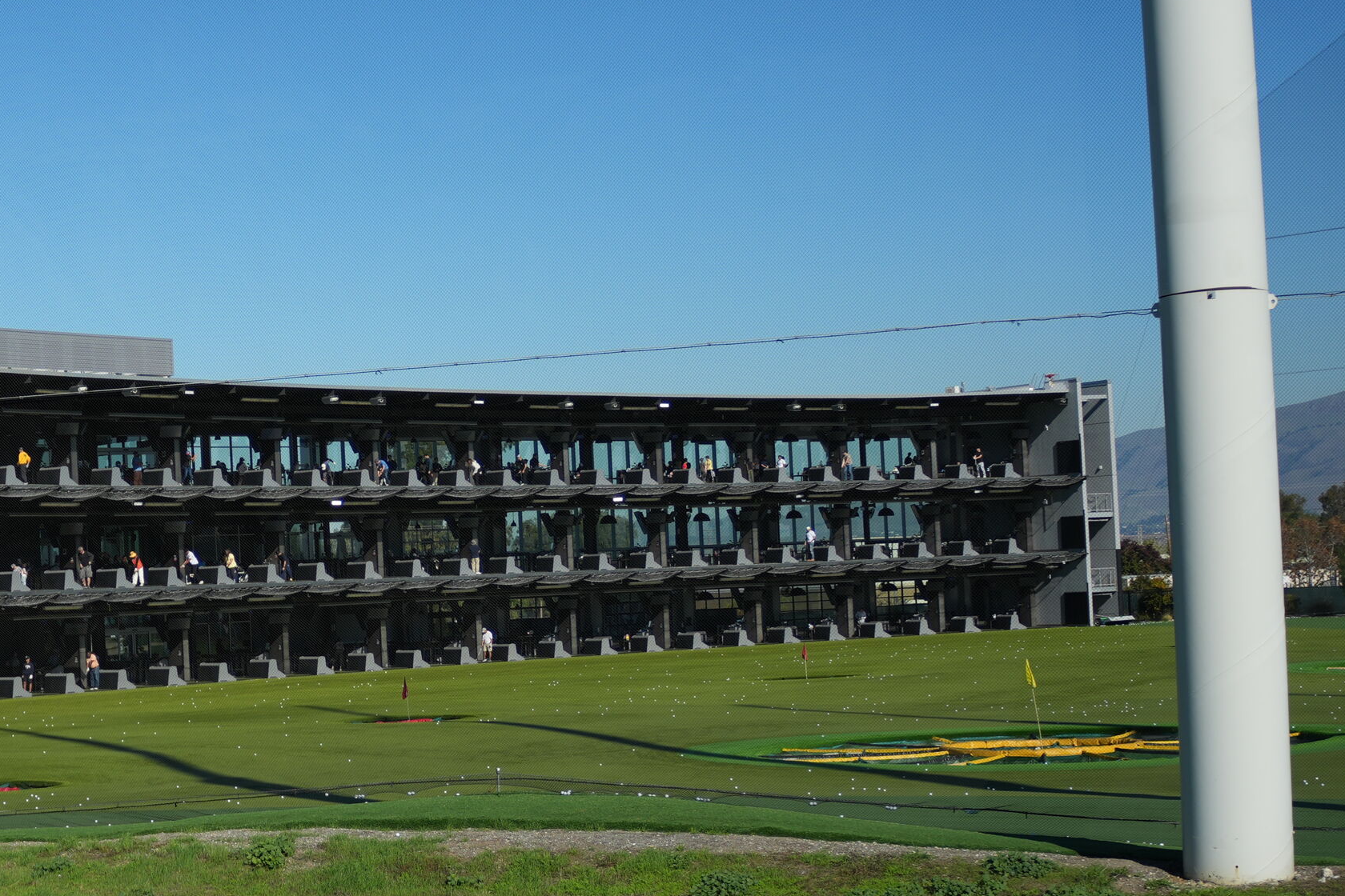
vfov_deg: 18.9
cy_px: 558
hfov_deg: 26.5
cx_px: -16
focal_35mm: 72
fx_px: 2690
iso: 100
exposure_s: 1/1600
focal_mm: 28
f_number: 4
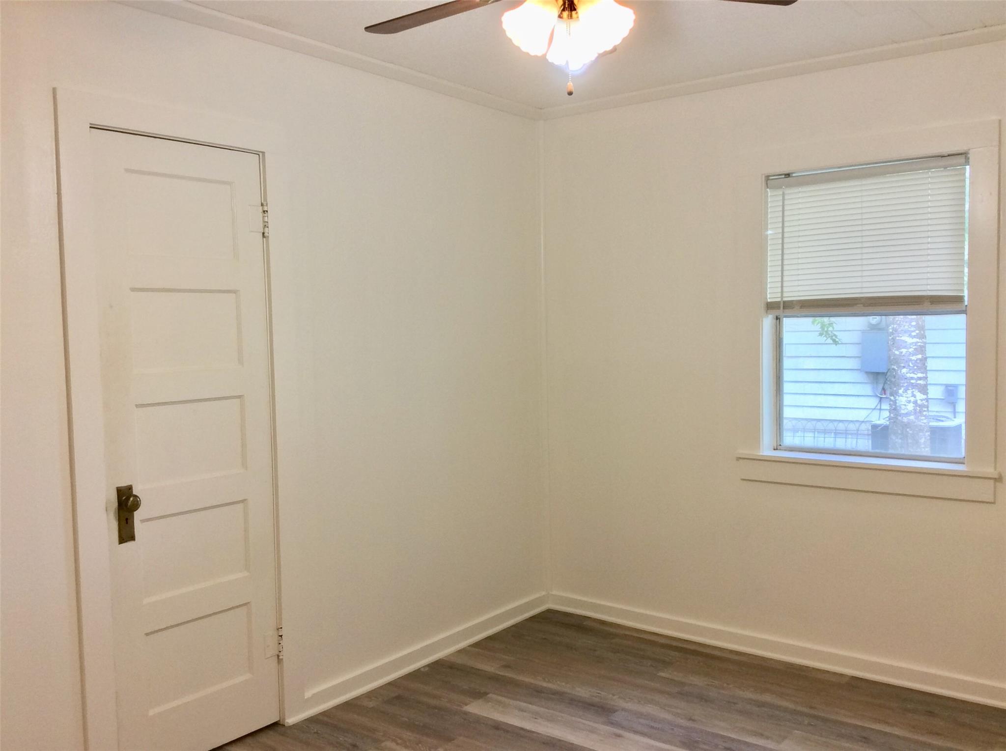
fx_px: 928
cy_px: 376
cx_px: 503
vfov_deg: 44.0
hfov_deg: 56.9
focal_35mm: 32
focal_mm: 3.3
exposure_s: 1/24
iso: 64
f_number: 2.4
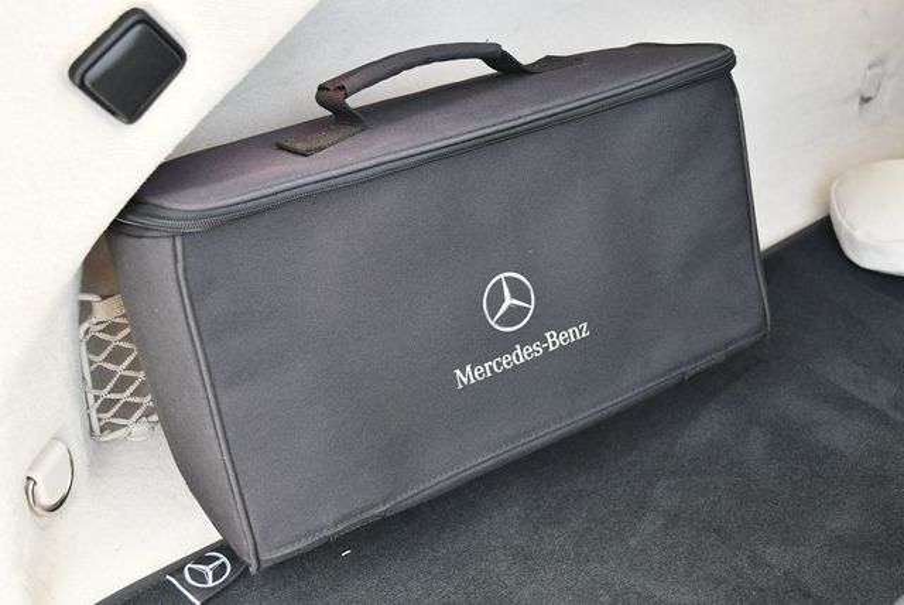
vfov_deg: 30.6
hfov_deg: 44.5
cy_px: 302
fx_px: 1106
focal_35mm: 44
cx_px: 452
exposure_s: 1/200
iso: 800
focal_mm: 22
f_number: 4
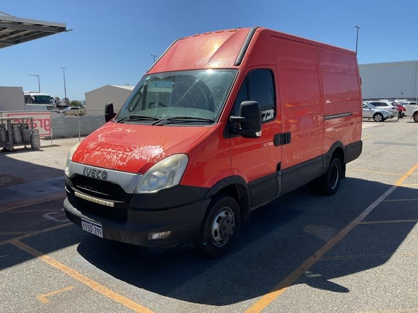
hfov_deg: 61.7
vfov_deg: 48.2
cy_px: 156
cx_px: 209
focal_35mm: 29
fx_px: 350
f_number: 1.8
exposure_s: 1/1730
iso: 16
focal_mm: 3
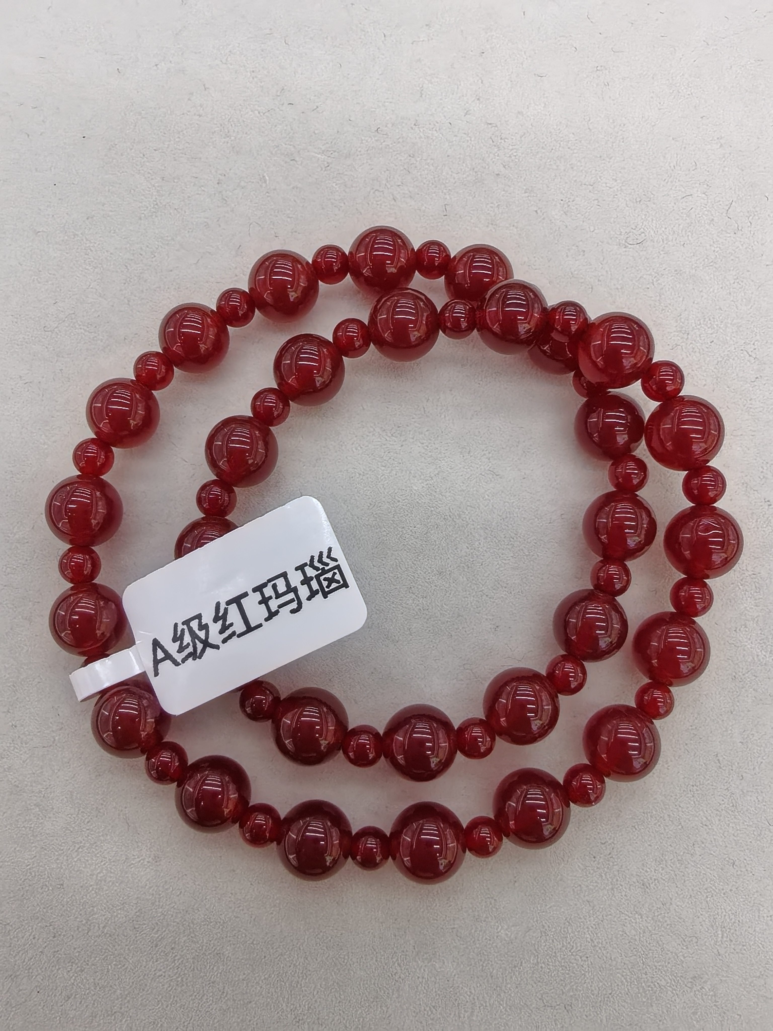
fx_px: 804
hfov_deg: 51.4
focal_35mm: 27
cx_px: 386
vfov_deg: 65.3
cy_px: 516
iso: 64
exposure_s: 1/100
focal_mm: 1.68
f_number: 2.2
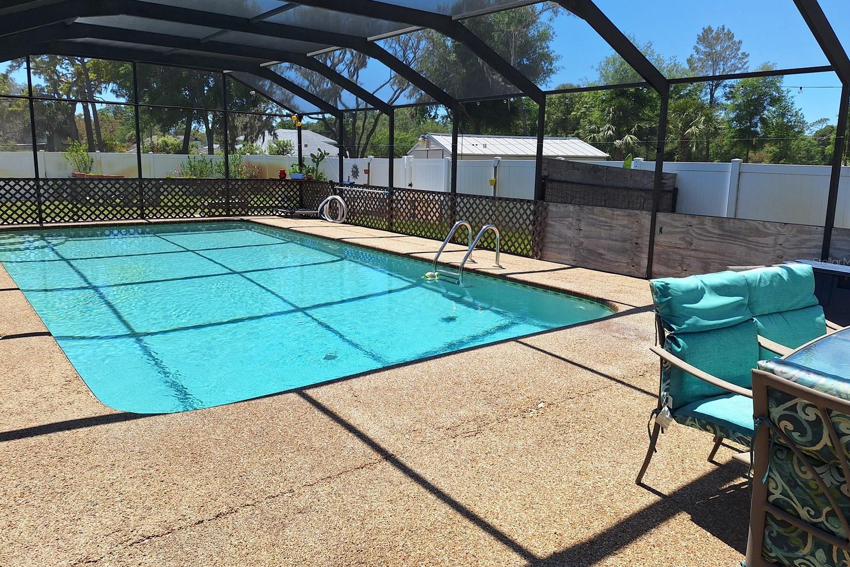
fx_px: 590
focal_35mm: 25
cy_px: 262
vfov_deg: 51.2
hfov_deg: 71.5
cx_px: 421
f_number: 1.8
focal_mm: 5.54
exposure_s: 1/1420
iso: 40
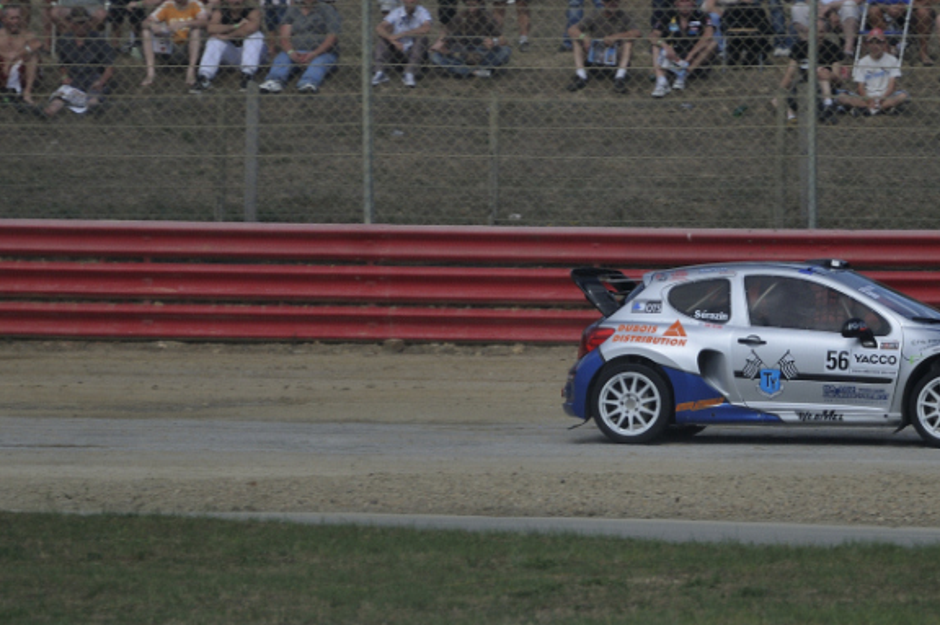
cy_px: 382
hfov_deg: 2.6
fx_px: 20375
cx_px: 674
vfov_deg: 1.8
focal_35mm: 781
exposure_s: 1/1000
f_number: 5.6
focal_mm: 300
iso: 200
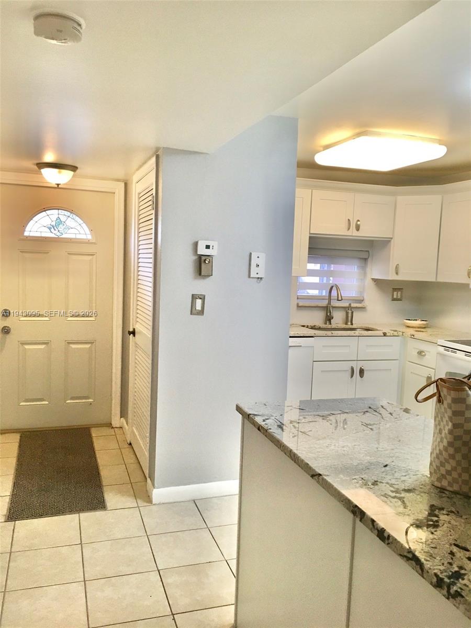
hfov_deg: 48.2
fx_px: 526
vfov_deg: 61.7
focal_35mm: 29
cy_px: 314
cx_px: 236
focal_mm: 4.15
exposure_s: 1/30
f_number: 2.2
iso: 40
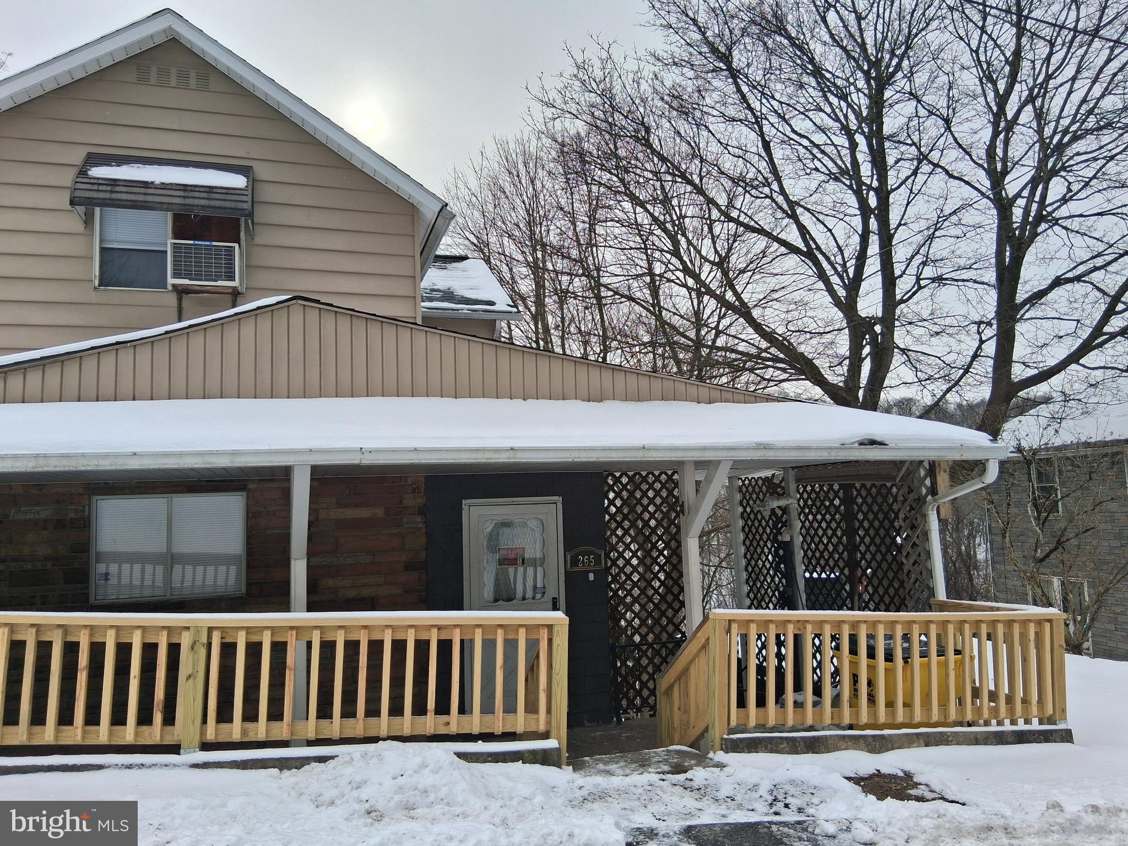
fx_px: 847
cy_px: 423
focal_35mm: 26
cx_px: 564
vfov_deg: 53.1
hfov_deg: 67.3
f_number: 1.8
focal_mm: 3.98
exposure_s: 1/604
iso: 25
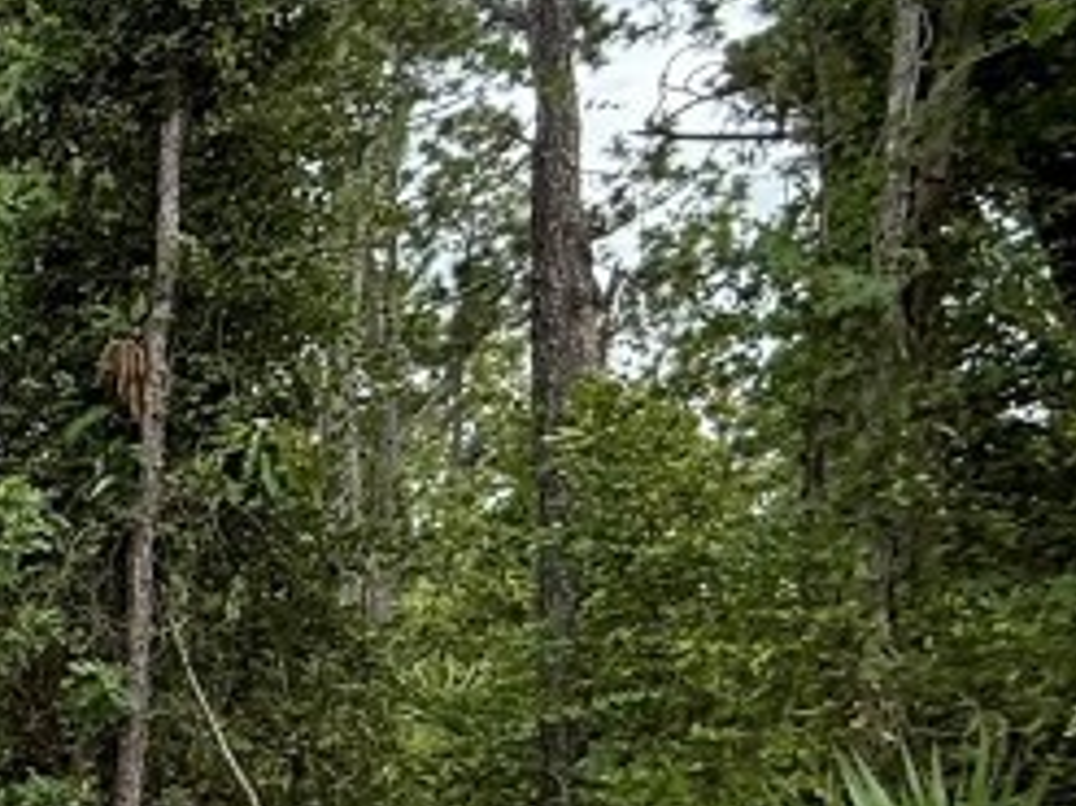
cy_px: 889
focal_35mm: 58
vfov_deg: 23.6
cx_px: -1054
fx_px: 1802
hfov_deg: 19.4
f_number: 2.2
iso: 64
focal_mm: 2.22
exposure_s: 1/799
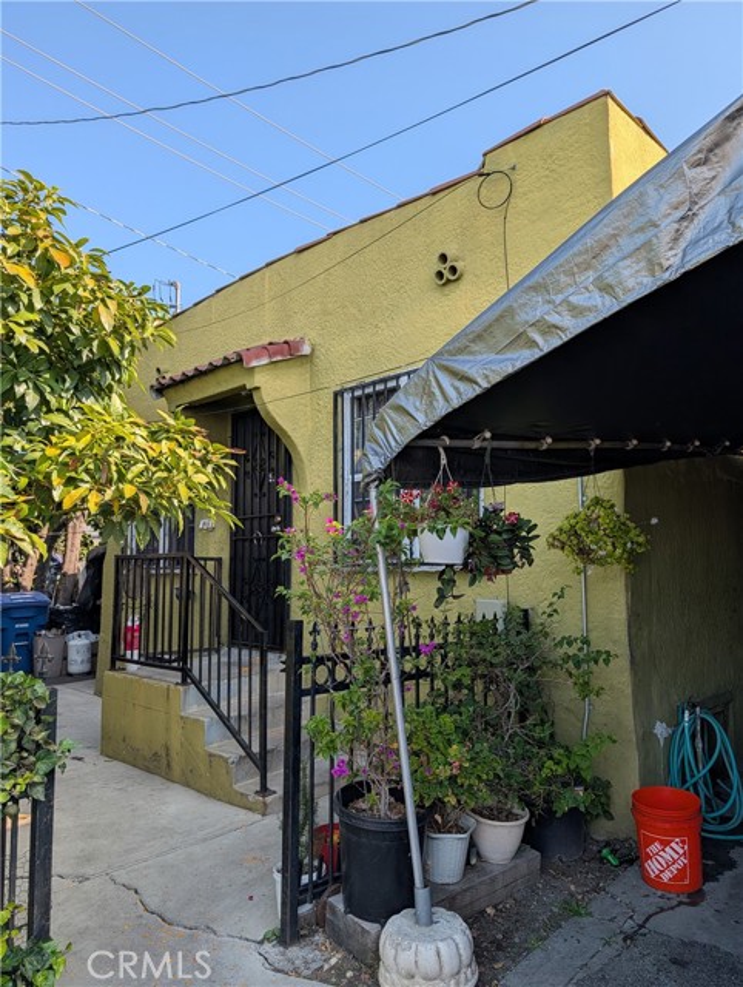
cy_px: 494
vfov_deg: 71.5
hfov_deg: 56.9
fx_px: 685
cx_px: 372
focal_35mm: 24
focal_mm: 6.9
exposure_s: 1/556
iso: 21
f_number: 1.68
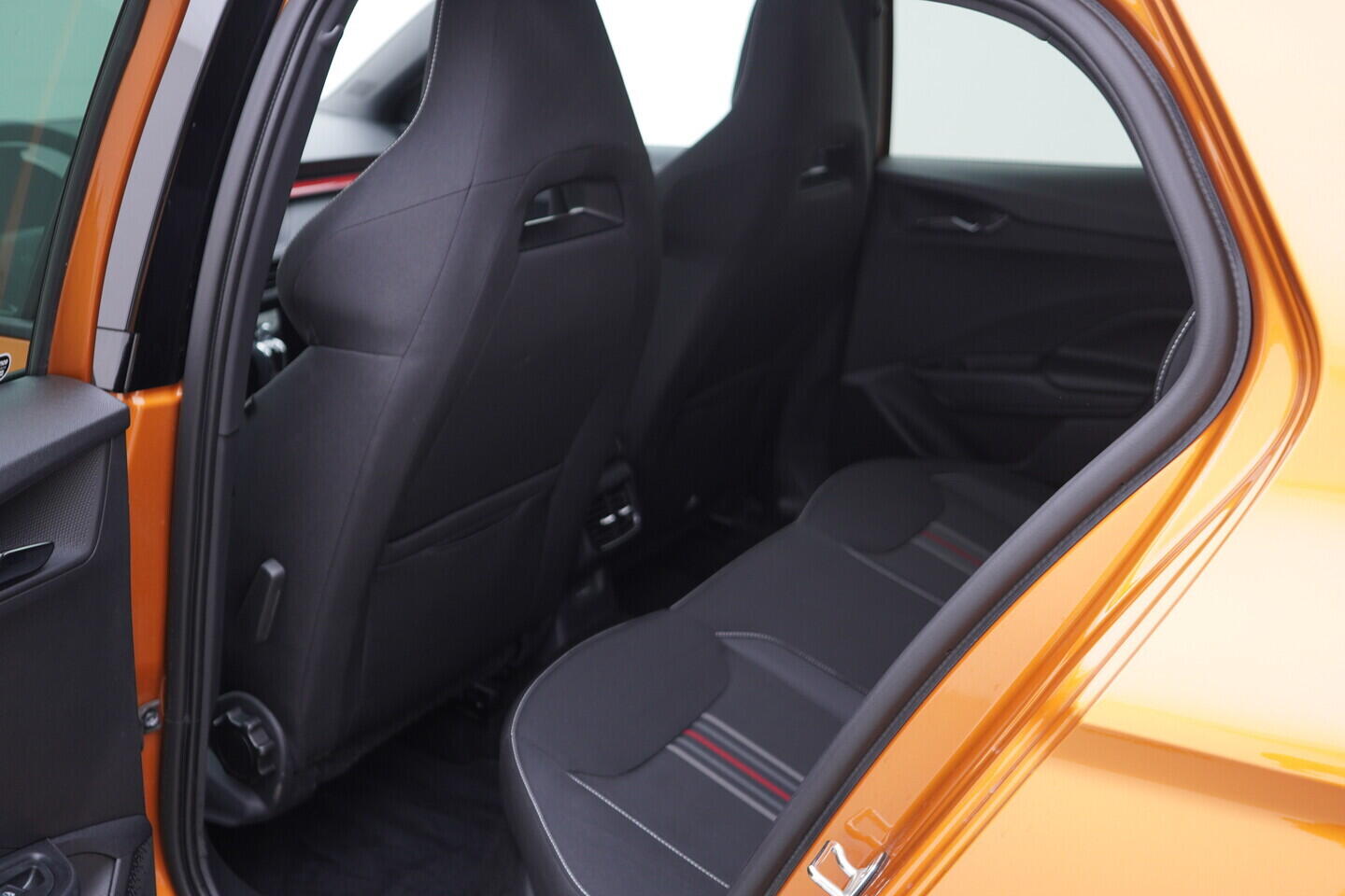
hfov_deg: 53.1
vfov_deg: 36.9
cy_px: 448
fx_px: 1345
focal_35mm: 36
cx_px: 672
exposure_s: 1/40
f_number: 2.8
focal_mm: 24
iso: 200
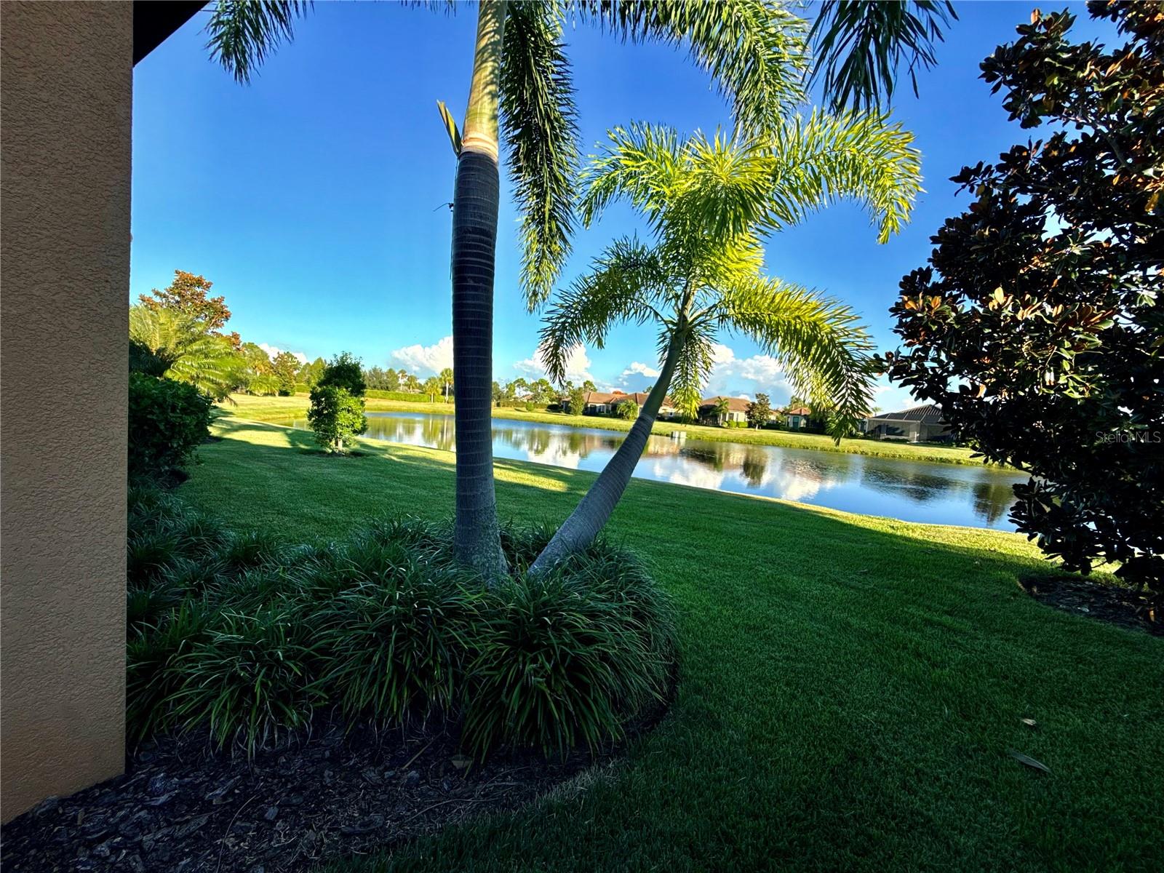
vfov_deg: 85.7
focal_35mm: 14
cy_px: 436
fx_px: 471
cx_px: 582
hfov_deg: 102.1
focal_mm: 2.22
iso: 50
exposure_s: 1/1087
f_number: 2.2
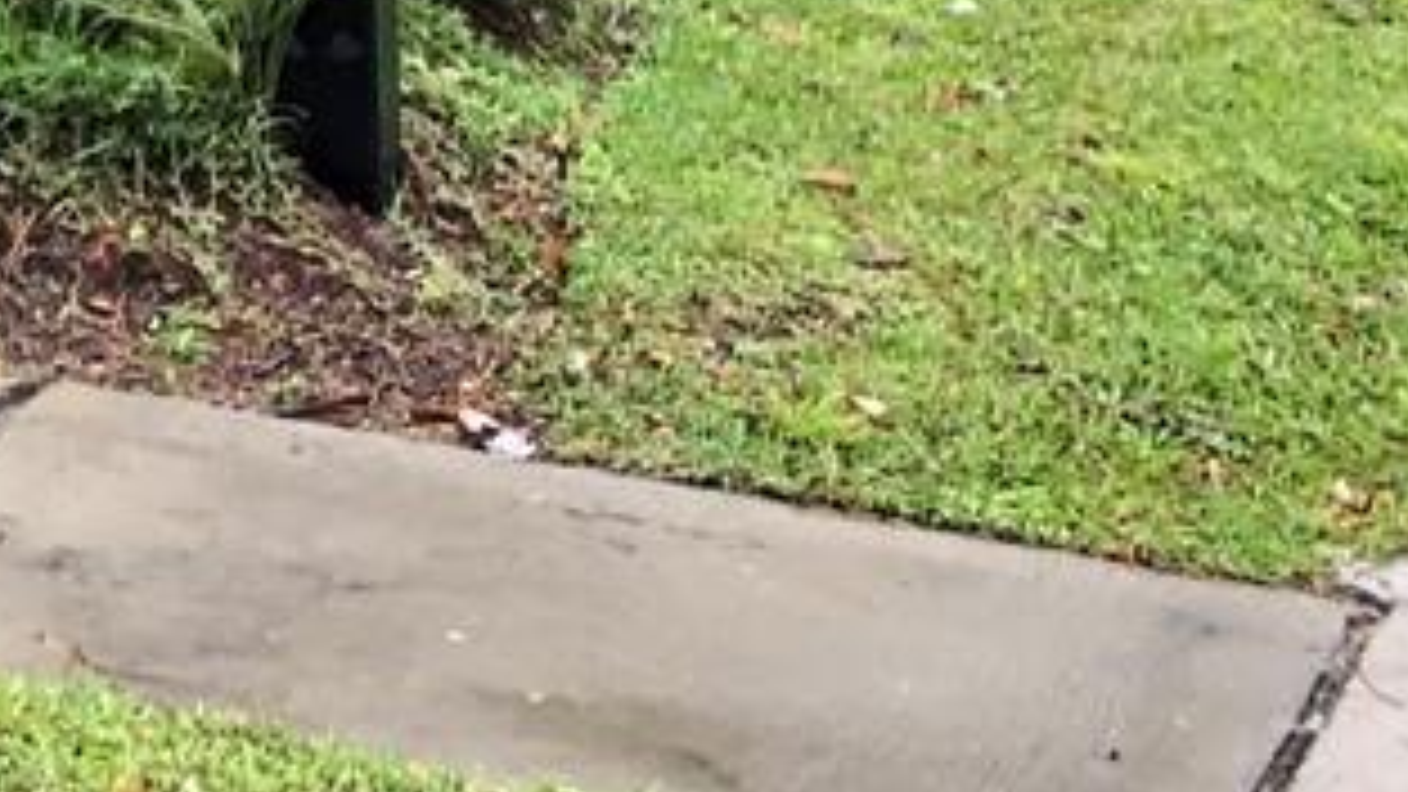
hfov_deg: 12.2
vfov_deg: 7.0
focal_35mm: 156
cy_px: -1544
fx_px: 5824
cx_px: -1430
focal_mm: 3.99
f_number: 1.8
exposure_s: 1/130
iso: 20
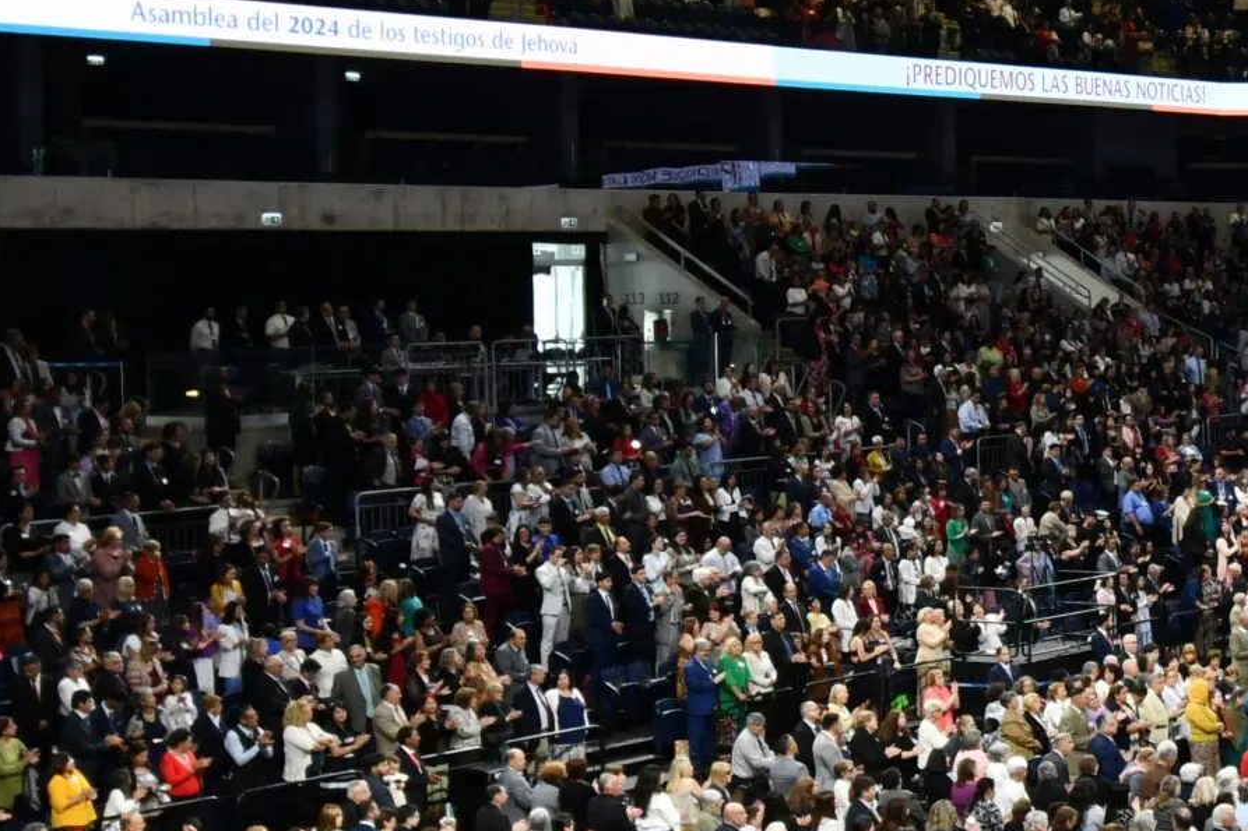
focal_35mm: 86
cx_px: 1494
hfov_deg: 21.9
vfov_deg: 15.9
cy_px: 291
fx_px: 2981
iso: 800
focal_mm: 20
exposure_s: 1/60
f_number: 5.6
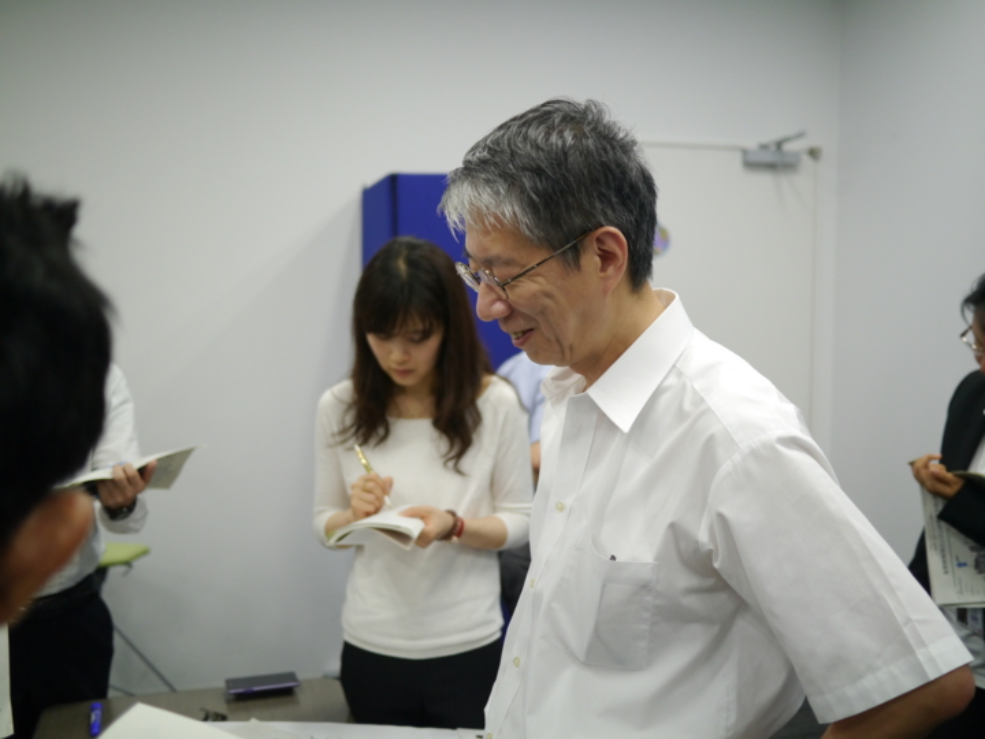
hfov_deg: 46.8
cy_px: 370
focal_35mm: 40
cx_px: 492
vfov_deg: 36.0
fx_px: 1138
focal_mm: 20
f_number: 1.7
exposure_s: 1/250
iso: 400
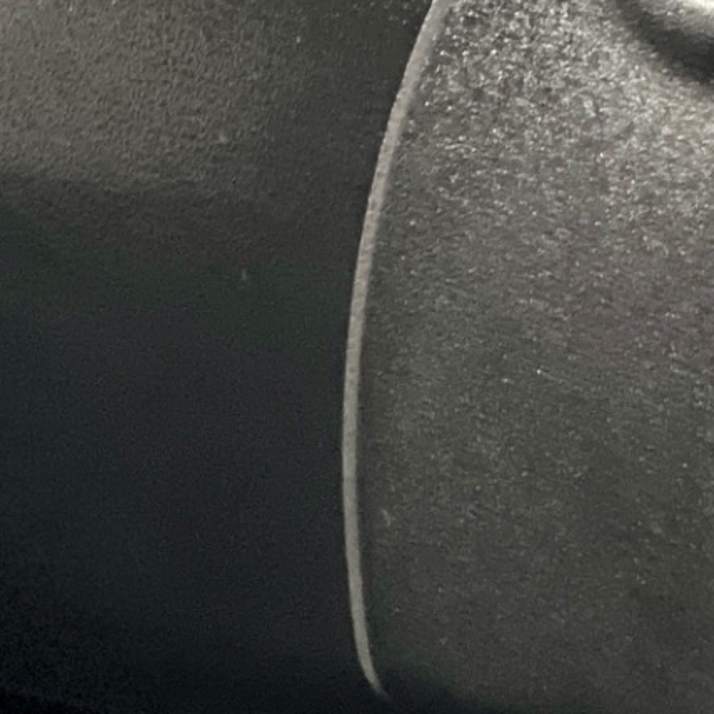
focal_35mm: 305
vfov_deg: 5.7
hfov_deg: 5.7
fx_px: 7117
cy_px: 178
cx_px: 33
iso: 800
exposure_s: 1/15
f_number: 2.8
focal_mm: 9
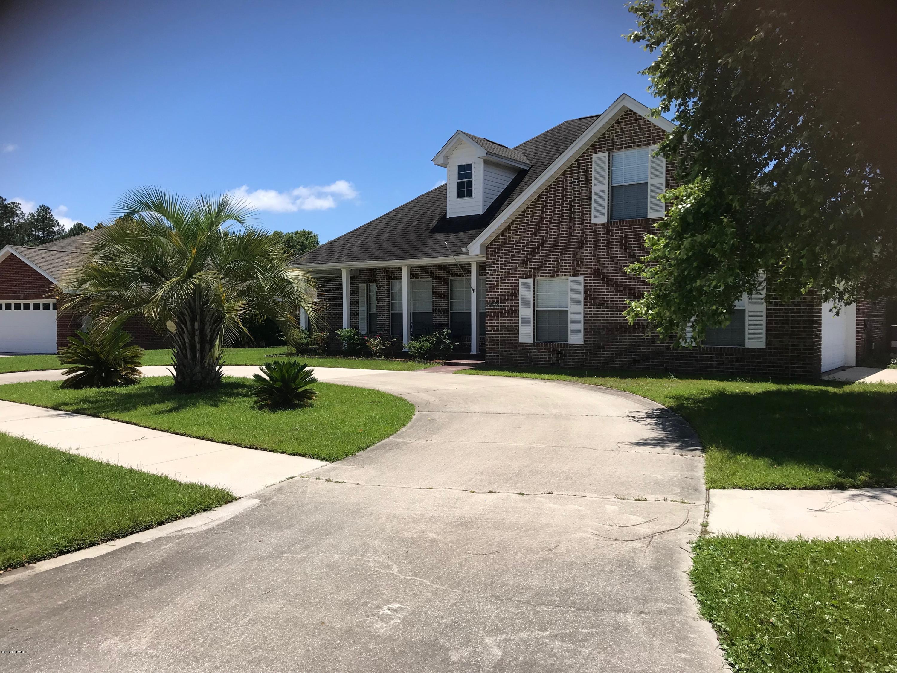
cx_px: 448
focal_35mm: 28
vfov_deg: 49.7
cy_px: 336
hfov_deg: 63.4
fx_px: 726
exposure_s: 1/2907
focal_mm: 3.99
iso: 20
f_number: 1.8
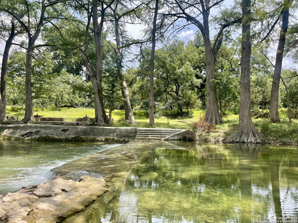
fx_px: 215
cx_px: 149
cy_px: 112
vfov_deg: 54.9
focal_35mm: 25
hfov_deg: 69.4
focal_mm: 5.1
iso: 32
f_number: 1.6
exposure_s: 1/1087
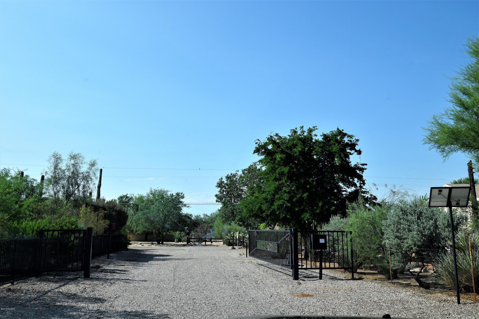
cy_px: 160
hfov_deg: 61.9
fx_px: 399
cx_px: 240
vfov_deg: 43.6
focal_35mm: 30
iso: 200
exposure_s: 1/400
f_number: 10
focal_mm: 20
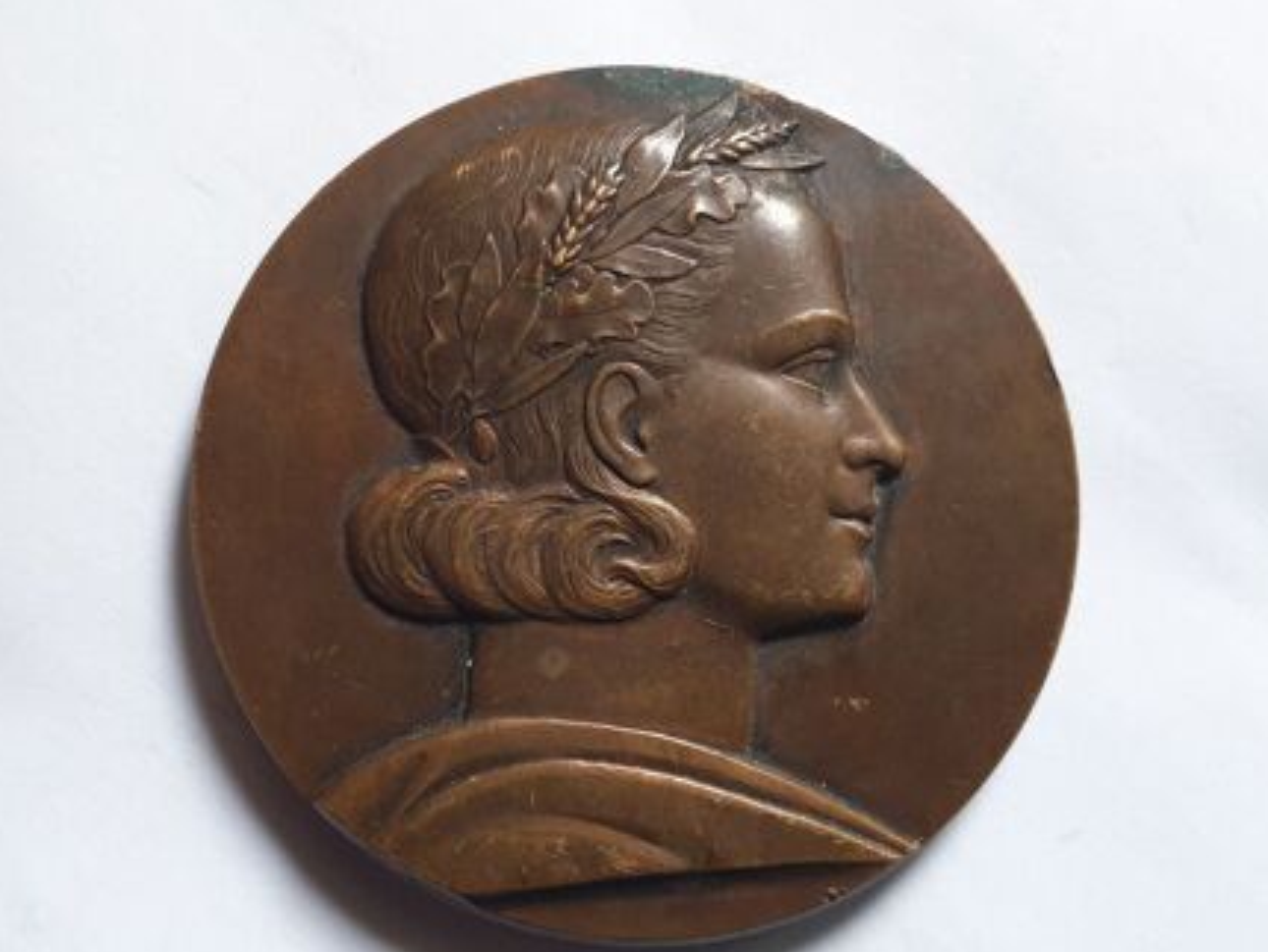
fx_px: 1063
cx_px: 593
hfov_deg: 61.6
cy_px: 516
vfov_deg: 48.2
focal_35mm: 29
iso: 250
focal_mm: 4.3
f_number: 2.4
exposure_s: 1/40
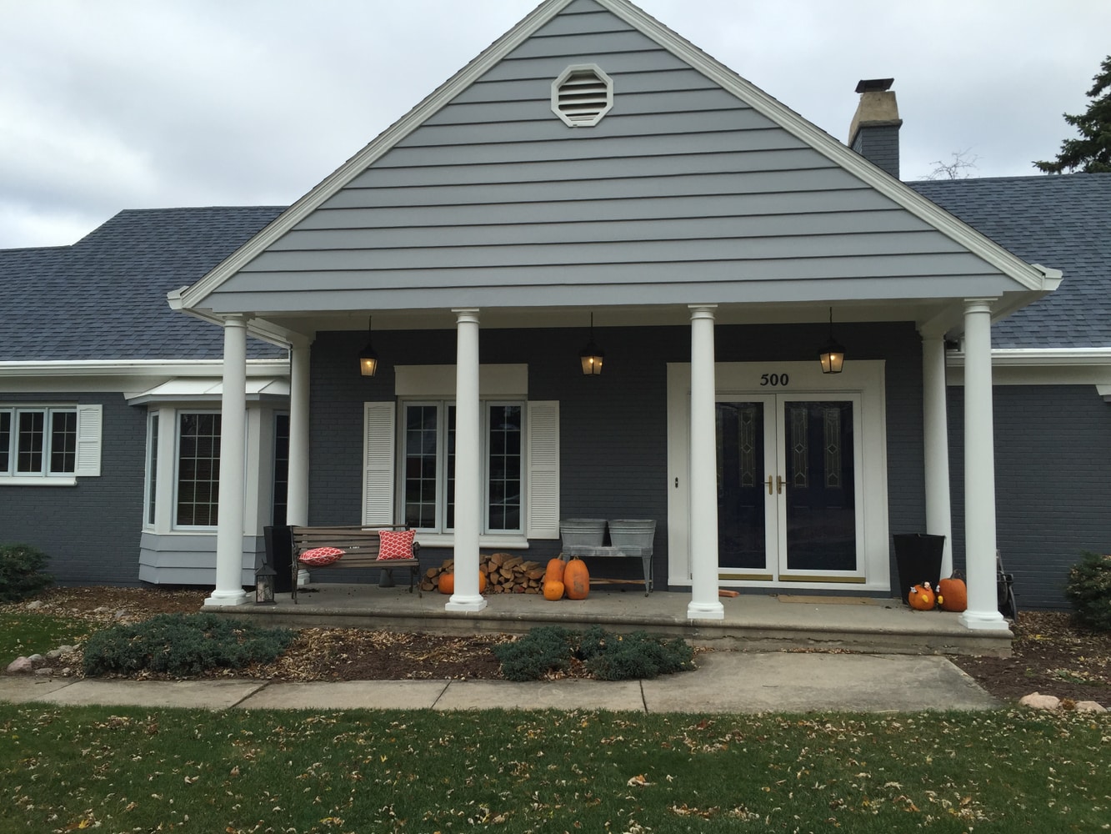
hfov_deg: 61.7
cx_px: 556
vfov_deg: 48.2
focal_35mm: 29
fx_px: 931
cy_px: 417
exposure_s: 1/760
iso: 32
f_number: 2.2
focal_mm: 4.15
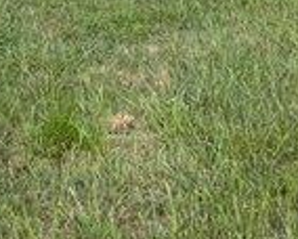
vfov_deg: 13.0
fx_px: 919
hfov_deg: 17.9
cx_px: -7
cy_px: -230
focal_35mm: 104
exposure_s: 1/735
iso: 80
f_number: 1.78
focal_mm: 6.76
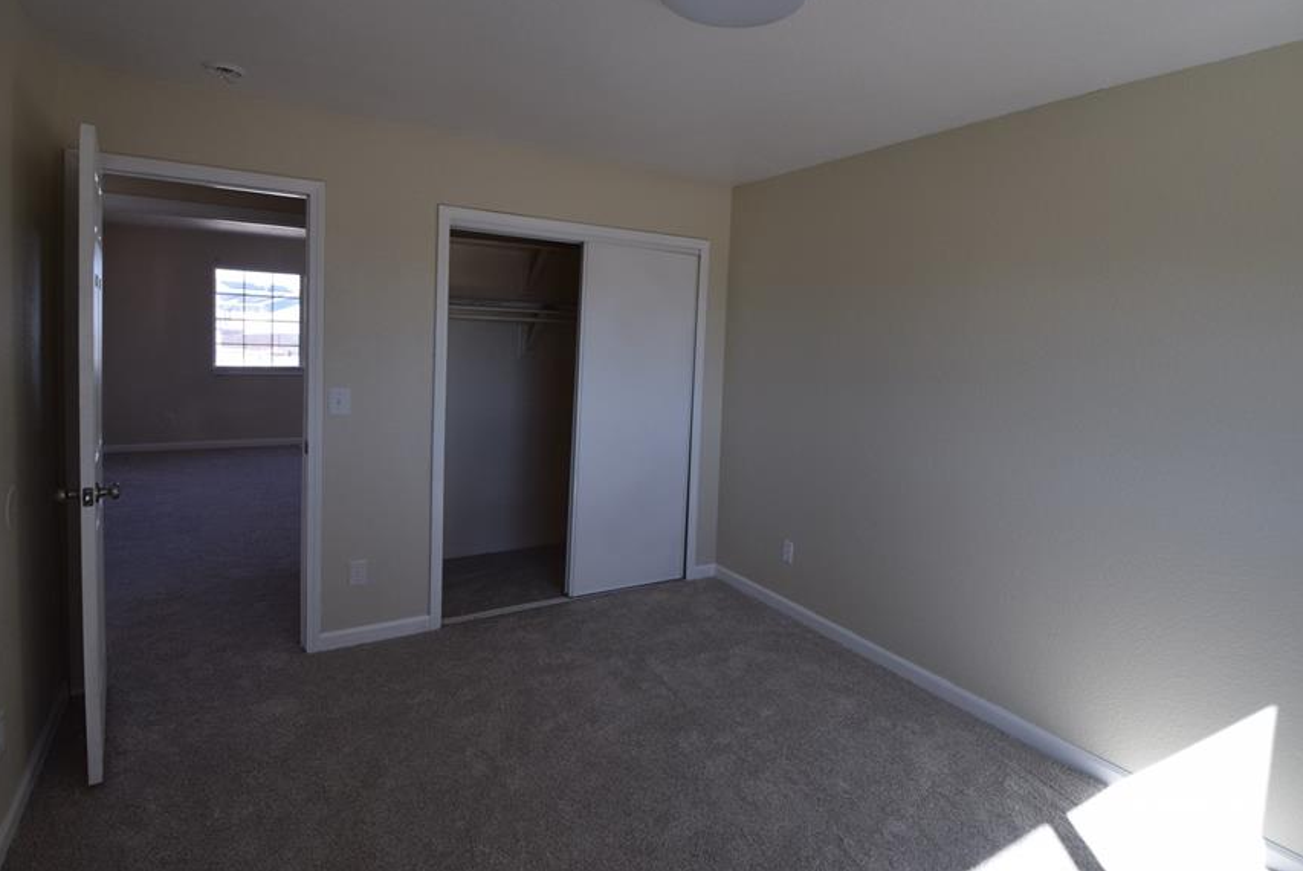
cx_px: 669
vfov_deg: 67.1
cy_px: 368
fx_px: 652
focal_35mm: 18
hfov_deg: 89.9
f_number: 6.3
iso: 400
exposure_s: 1/160
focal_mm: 10
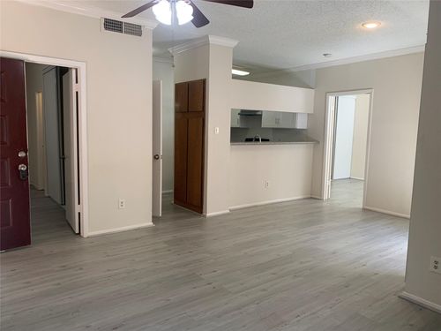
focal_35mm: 26
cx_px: 220
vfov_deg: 53.1
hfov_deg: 67.3
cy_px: 166
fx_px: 331
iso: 80
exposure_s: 1/120
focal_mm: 4.25
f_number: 1.8
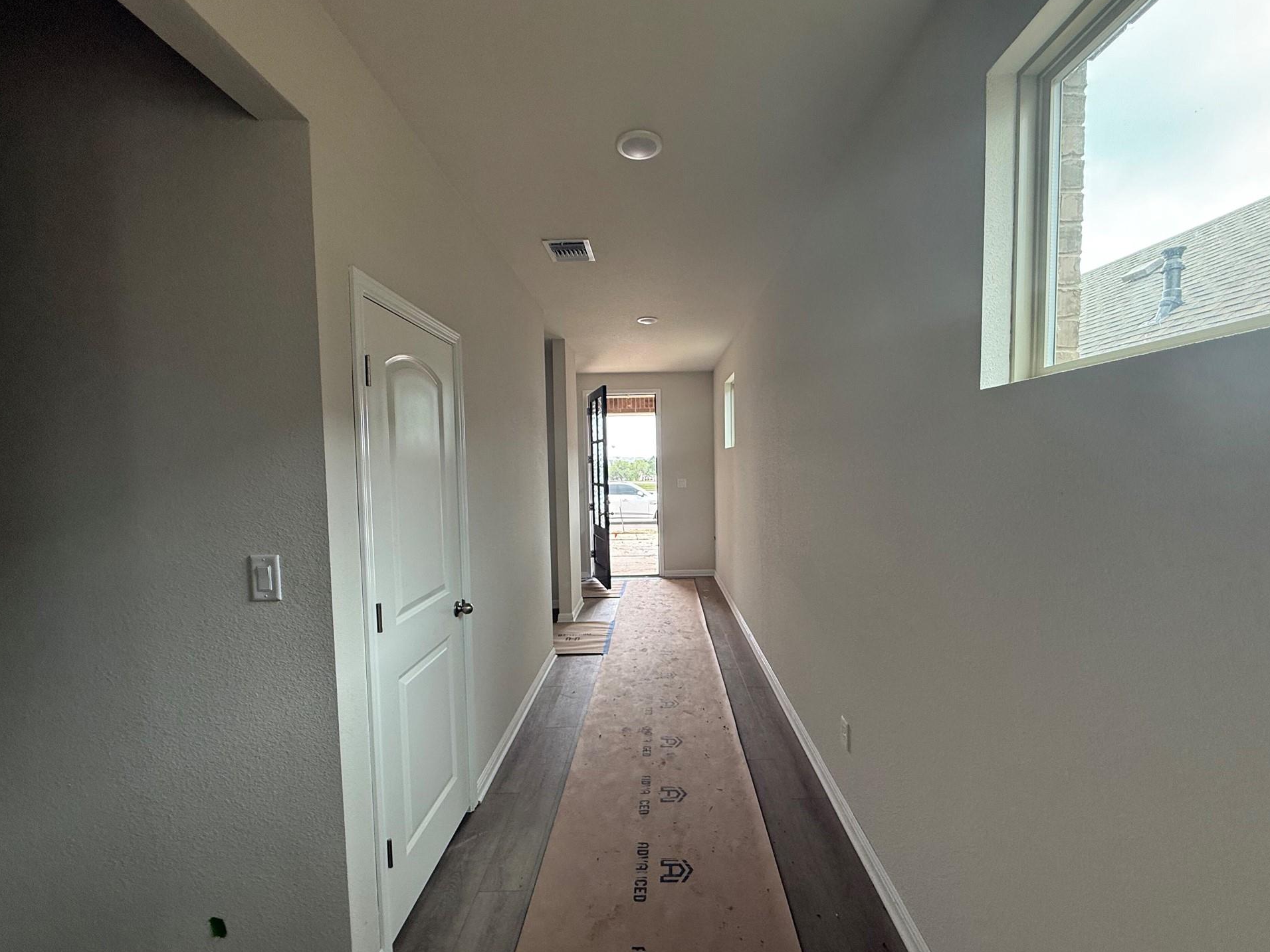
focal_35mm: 15
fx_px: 550
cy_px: 492
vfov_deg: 81.7
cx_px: 662
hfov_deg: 98.1
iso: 100
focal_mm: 2.22
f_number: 2.2
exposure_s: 1/99
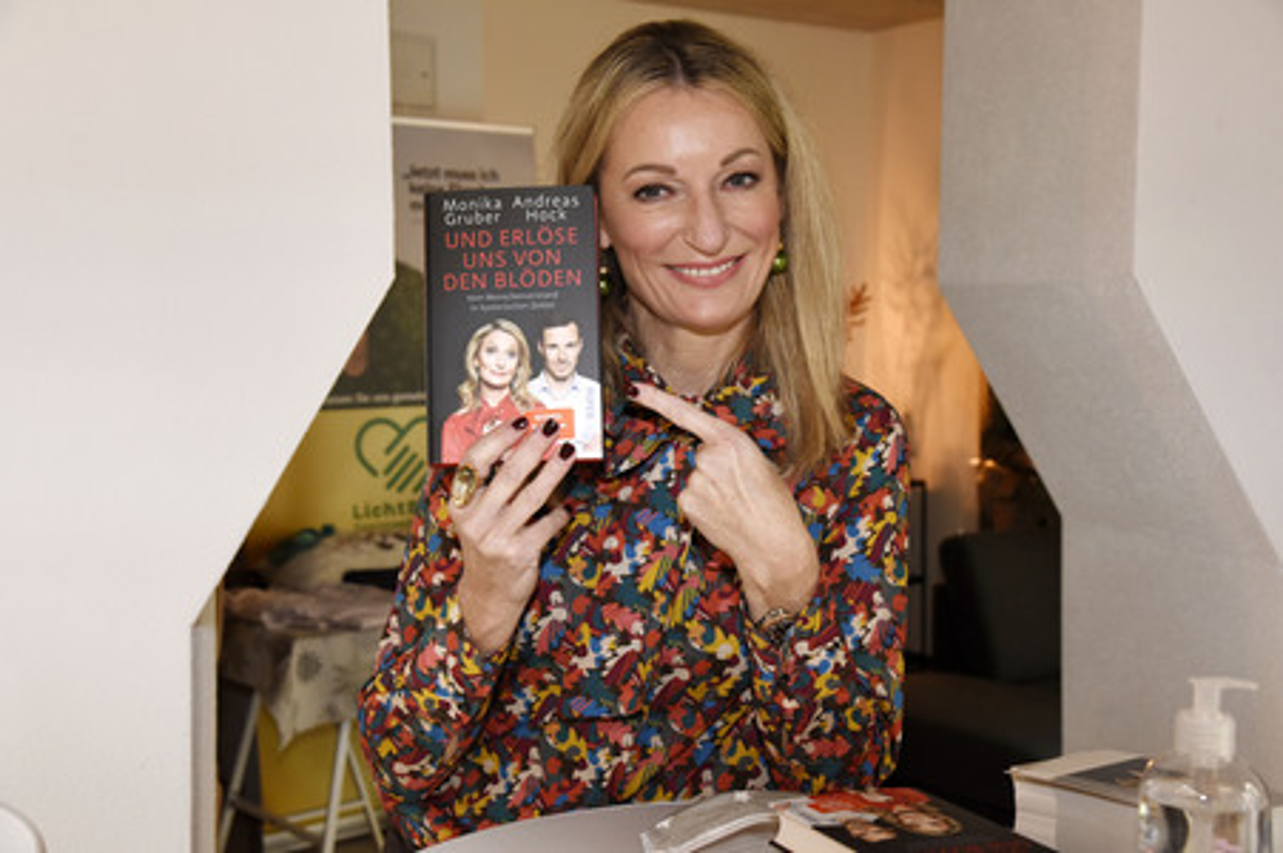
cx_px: 642
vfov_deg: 28.0
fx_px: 1709
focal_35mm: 48
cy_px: 426
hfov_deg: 41.1
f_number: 6.3
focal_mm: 48
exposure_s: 1/125
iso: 2500
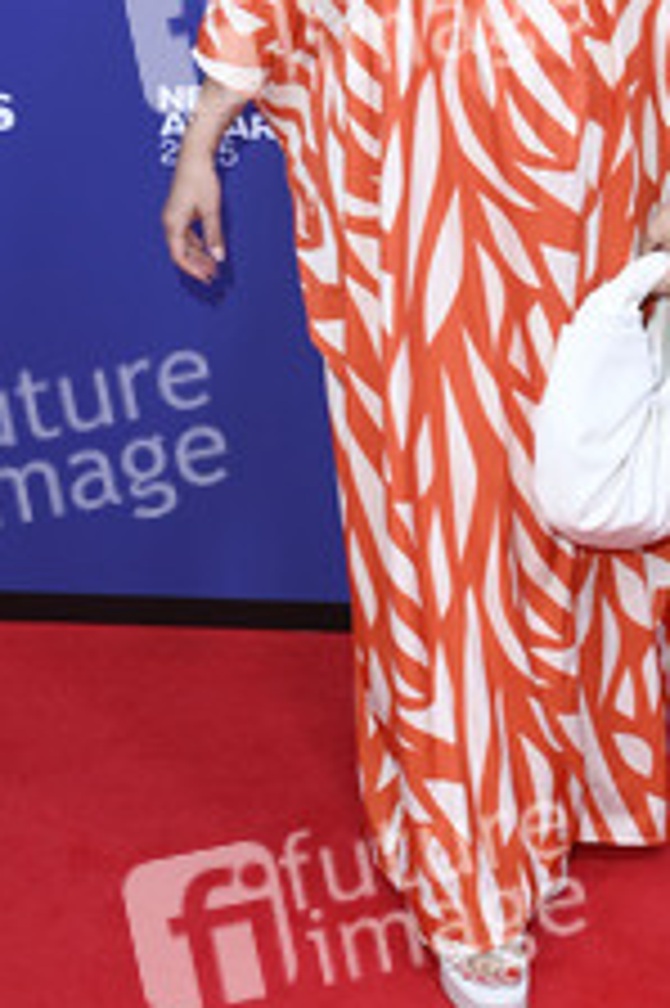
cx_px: 486
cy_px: 234
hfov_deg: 19.9
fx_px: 1901
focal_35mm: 68
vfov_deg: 29.1
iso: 800
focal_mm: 38
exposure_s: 1/200
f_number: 5.6
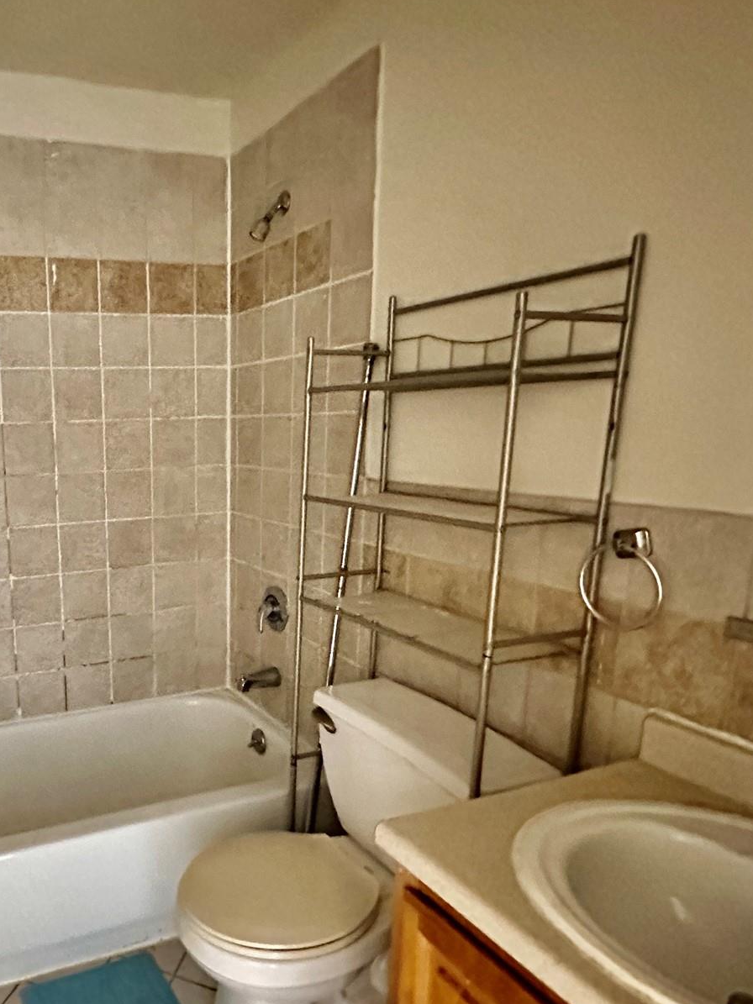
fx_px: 696
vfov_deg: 71.4
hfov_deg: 51.5
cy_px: 556
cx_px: 105
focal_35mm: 24
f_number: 2.2
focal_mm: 2.22
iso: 2500
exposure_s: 1/19
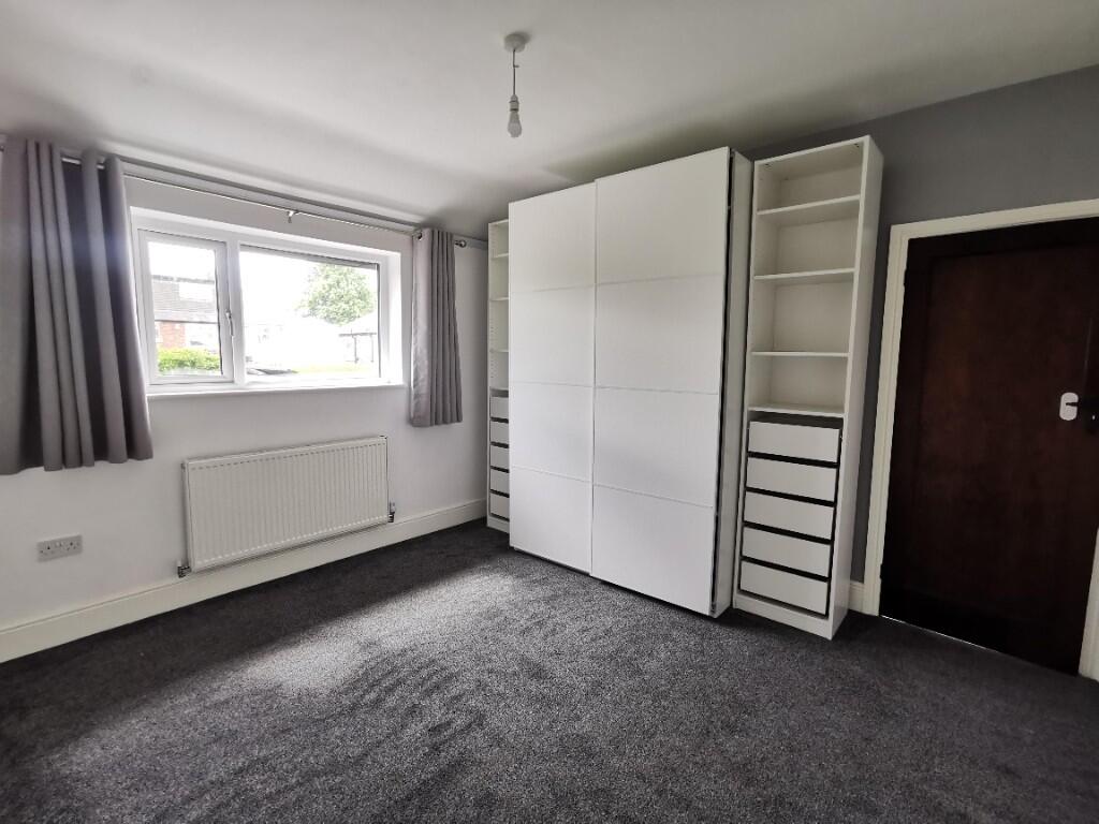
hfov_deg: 91.0
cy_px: 412
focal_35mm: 17
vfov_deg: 74.7
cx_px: 550
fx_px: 540
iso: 125
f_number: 2.2
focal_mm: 2.26
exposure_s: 1/50
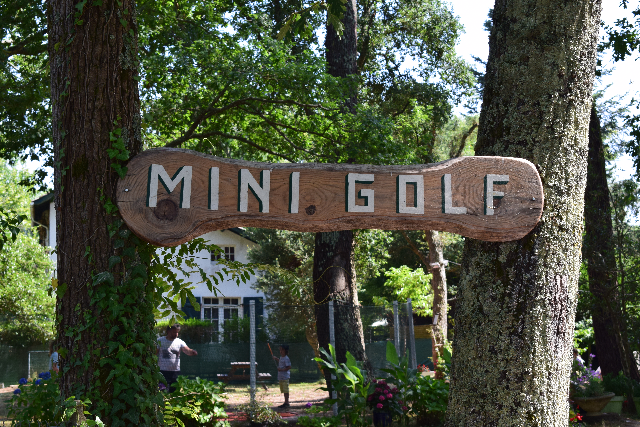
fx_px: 1467
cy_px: 214
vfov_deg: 16.6
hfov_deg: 24.6
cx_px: 320
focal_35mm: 82
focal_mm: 55
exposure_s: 1/160
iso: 400
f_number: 9
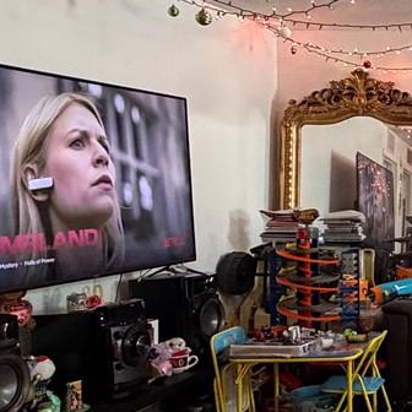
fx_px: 794
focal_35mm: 59
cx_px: 646
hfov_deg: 22.7
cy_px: 188
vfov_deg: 29.1
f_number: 2.2
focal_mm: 2.22
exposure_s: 1/60
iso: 640
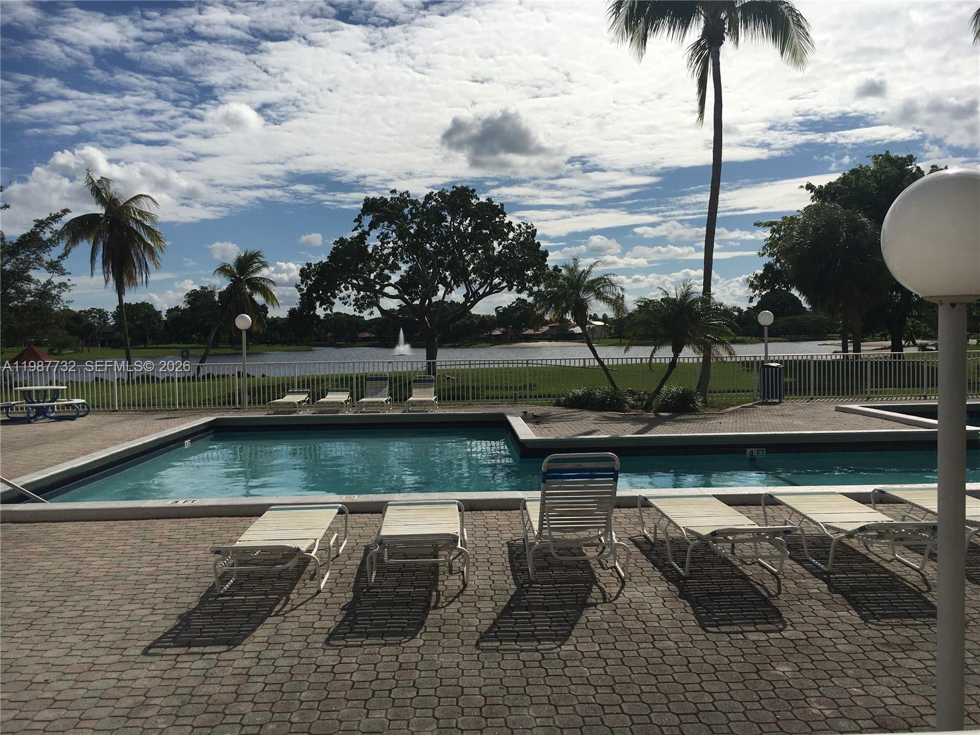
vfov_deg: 48.2
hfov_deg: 61.7
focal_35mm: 29
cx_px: 490
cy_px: 368
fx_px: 821
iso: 25
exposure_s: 1/5917
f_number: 2.2
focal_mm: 4.15
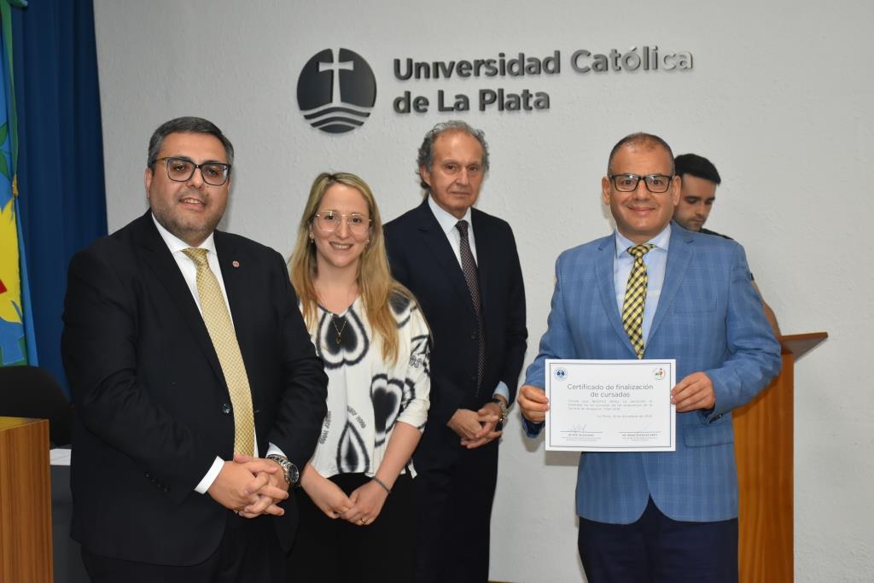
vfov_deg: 21.6
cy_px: 292
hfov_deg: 31.9
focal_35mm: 63
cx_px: 437
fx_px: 1530
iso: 1600
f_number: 5.6
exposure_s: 1/125
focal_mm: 42
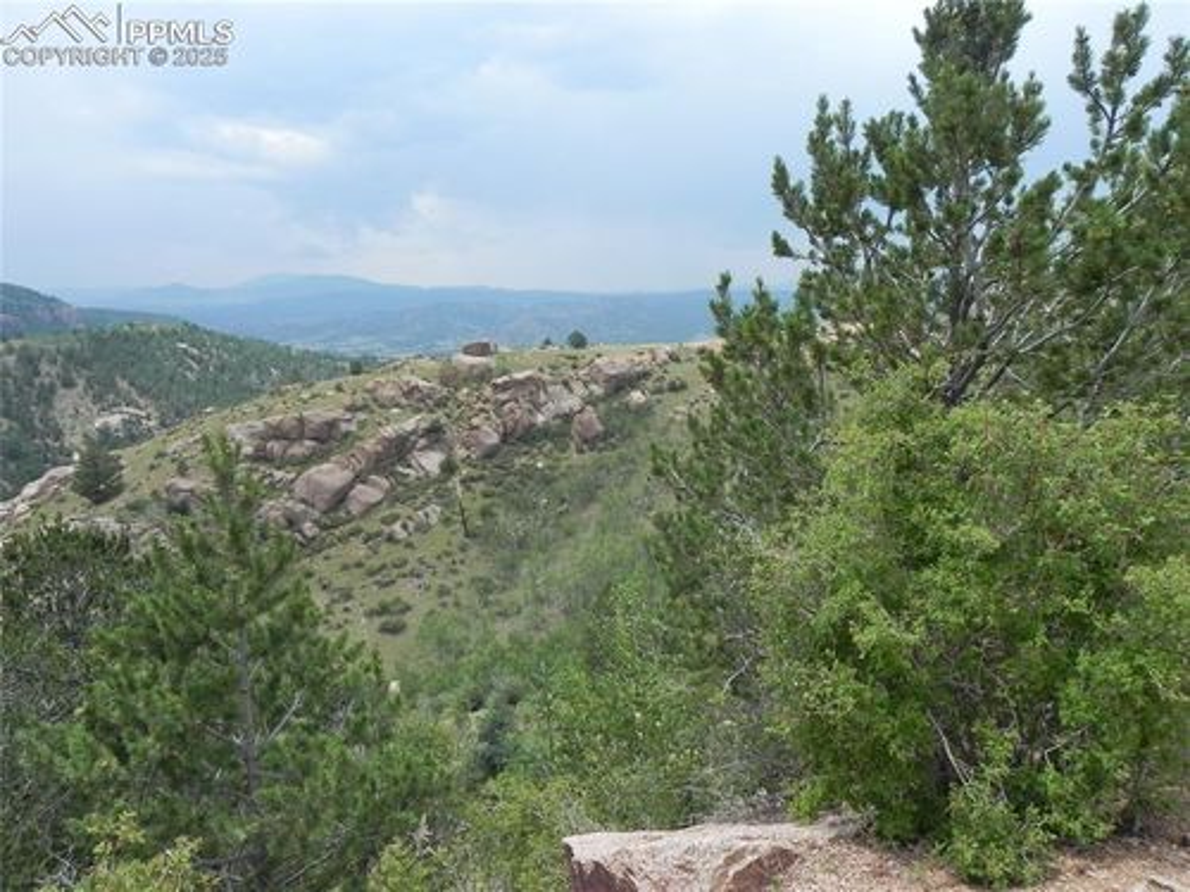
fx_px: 894
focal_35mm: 26
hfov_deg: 67.3
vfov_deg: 53.1
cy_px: 446
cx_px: 595
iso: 160
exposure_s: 1/343
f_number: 7.1
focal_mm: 4.6
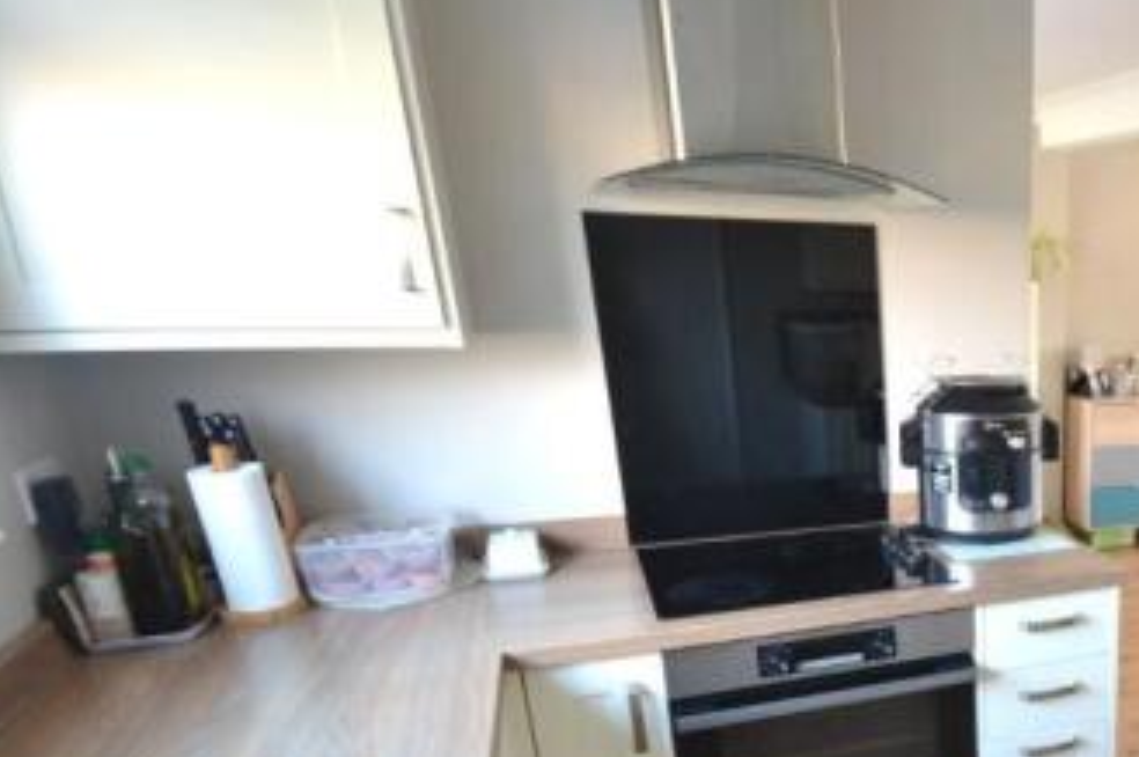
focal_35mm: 30
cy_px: 620
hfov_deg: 50.6
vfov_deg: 41.4
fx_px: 948
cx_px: 1129
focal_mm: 10
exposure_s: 1/6
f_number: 8
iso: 400
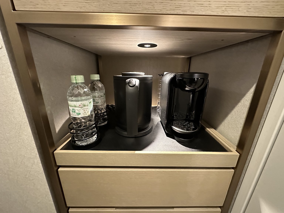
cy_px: 106
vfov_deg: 85.7
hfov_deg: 102.1
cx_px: 142
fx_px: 115
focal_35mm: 14
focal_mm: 2.22
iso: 1250
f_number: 2.2
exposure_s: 1/40
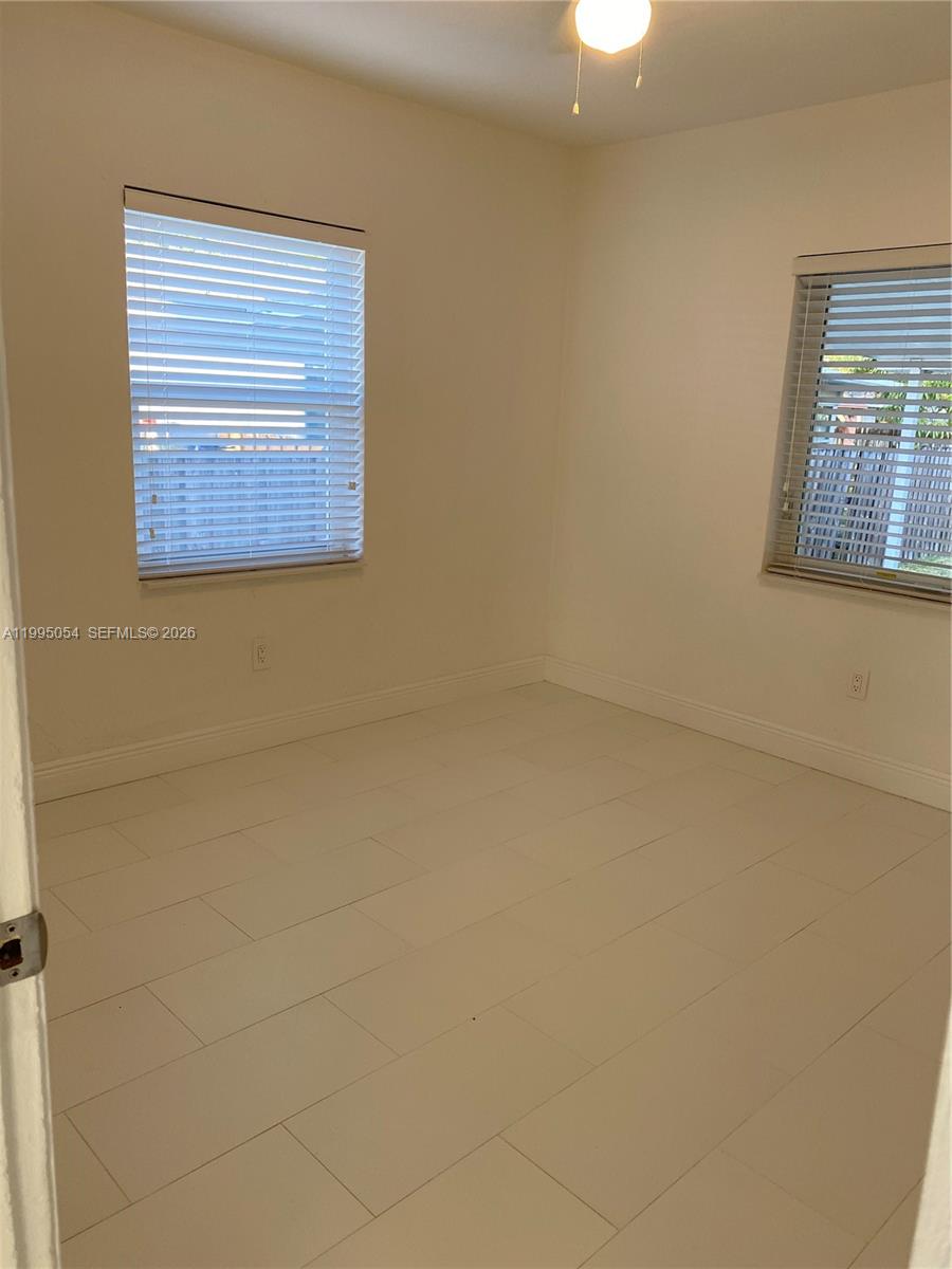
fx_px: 953
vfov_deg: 67.3
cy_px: 634
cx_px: 476
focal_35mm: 26
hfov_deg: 53.1
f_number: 1.8
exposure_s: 1/120
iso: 125
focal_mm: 4.25
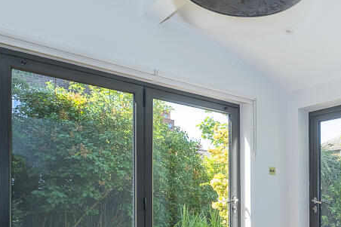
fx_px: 322
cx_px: 298
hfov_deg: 50.4
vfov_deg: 36.9
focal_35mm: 34
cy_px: 196
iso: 250
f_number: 4.5
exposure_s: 1/100
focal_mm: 10
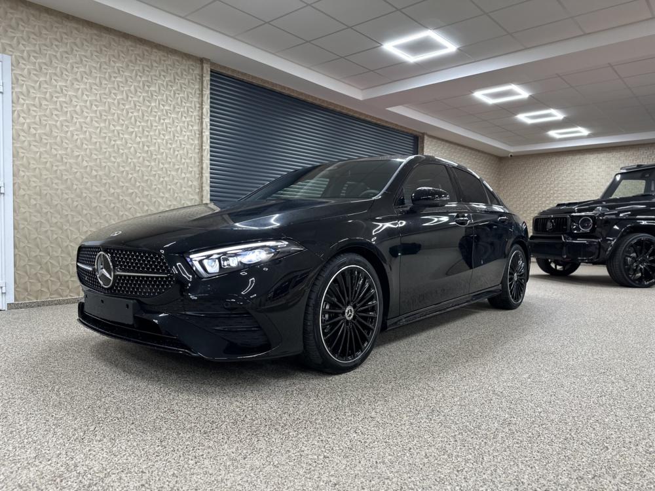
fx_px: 454
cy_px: 246
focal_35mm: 24
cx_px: 328
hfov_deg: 71.6
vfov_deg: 56.8
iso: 160
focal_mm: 6.86
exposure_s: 1/51
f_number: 1.78
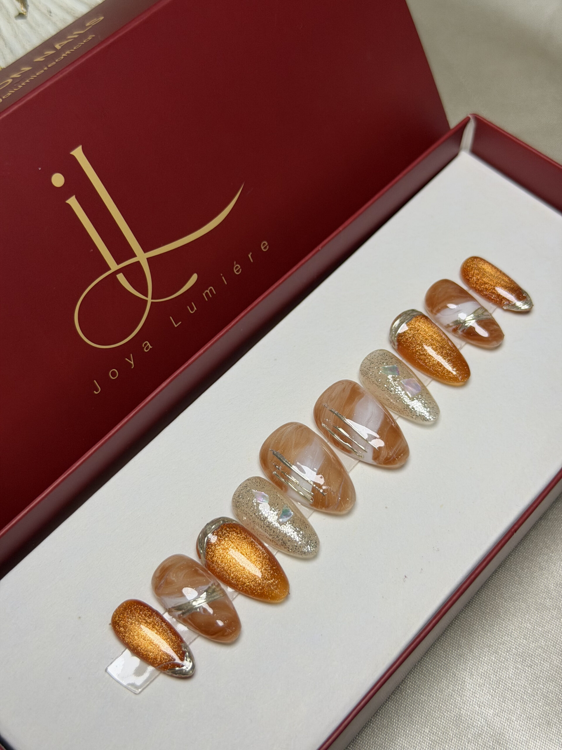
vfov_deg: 39.7
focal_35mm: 48
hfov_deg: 30.3
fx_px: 1039
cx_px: 281
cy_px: 375
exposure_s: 1/100
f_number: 1.78
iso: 80
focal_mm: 6.76
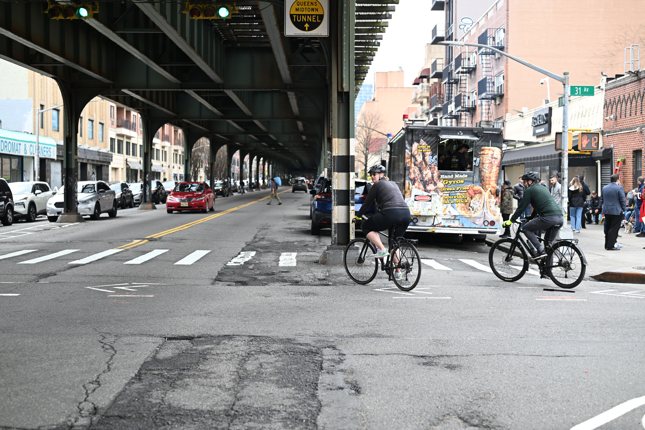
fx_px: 896
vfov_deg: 27.0
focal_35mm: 50
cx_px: 322
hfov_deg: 39.6
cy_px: 215
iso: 64
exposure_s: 1/200
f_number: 2.8
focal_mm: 50
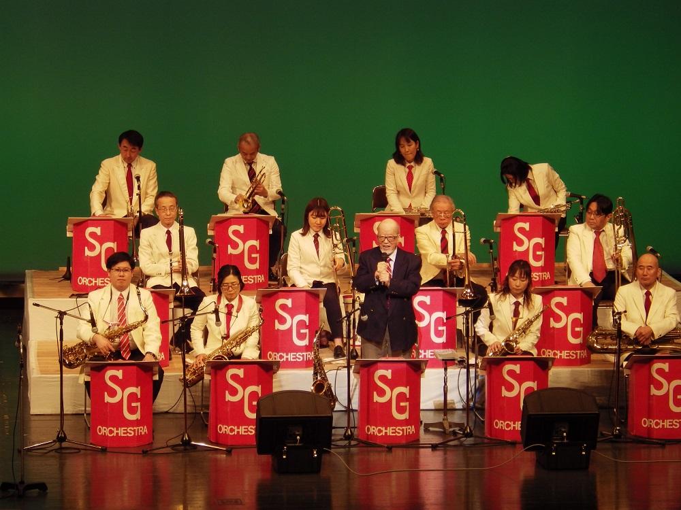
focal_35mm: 195
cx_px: 340
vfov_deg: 7.6
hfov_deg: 10.1
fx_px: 3836
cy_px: 255
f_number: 5.4
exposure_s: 1/40
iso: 200
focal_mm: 34.9
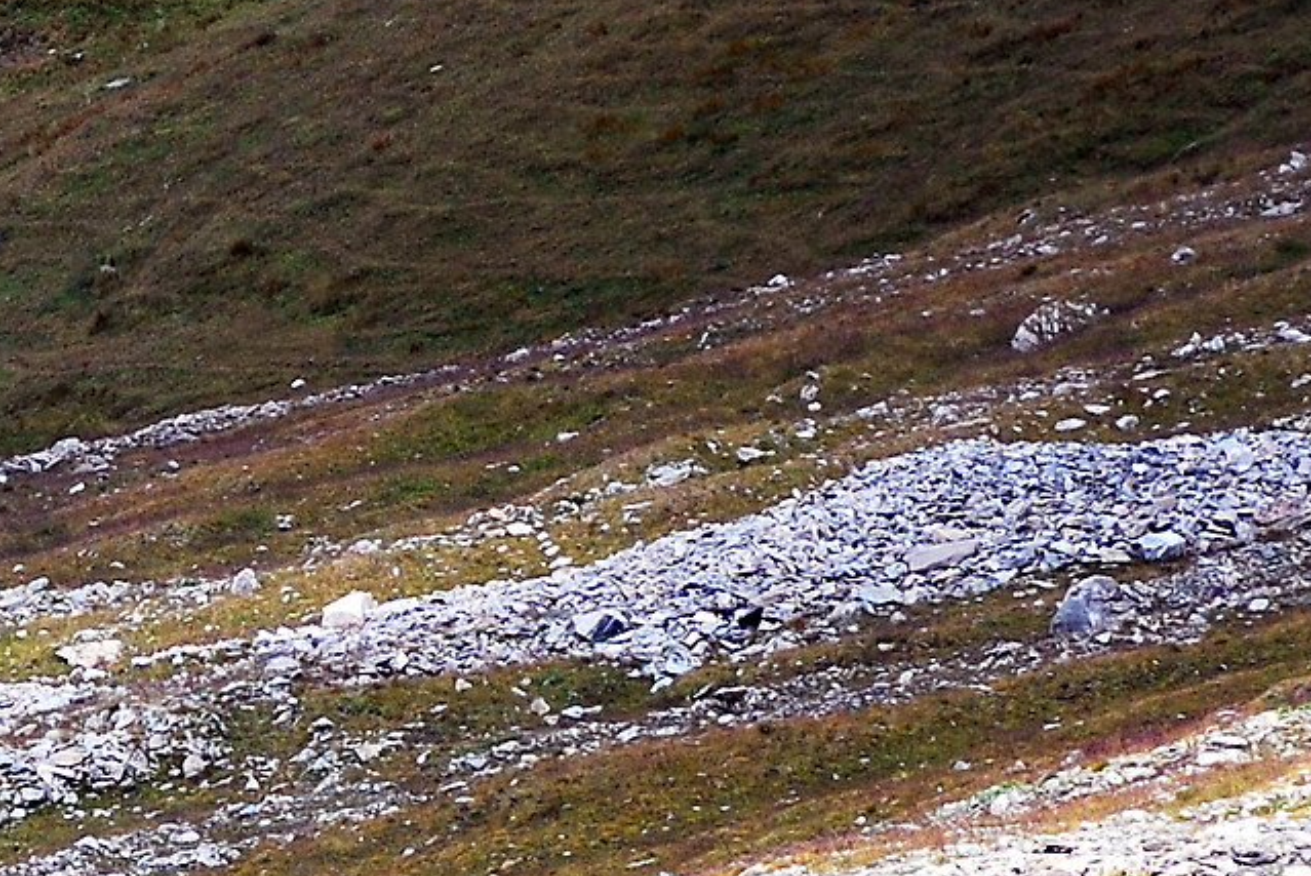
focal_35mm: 451
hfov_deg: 4.5
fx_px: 16435
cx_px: -474
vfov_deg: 3.0
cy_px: 999
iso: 100
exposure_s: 1/320
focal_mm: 80
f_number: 4.5
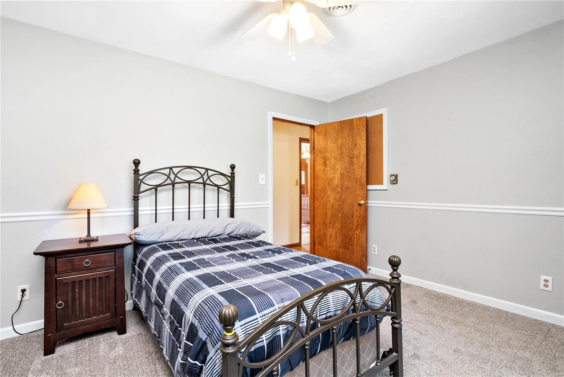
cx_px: 282
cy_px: 188
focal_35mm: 16
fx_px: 251
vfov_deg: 73.9
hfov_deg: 96.7
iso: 640
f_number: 10
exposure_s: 1/200
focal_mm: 8
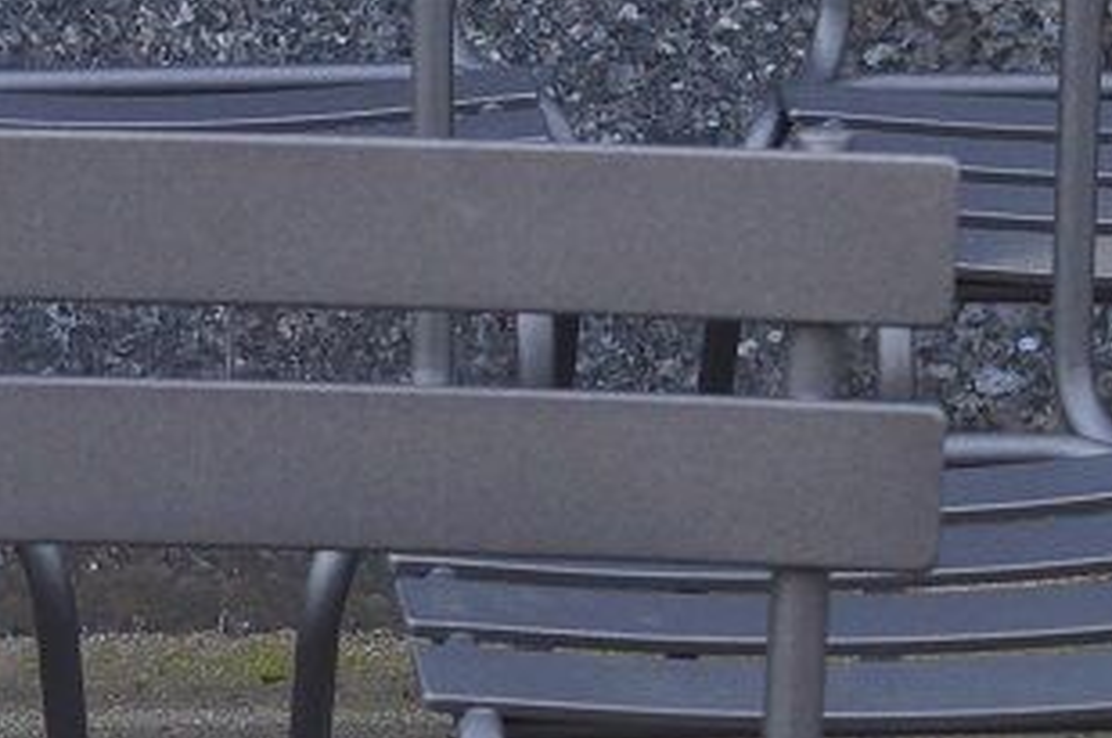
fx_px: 5305
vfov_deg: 7.9
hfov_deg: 11.9
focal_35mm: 172
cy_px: 922
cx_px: 194
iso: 320
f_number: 4
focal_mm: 24
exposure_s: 1/60
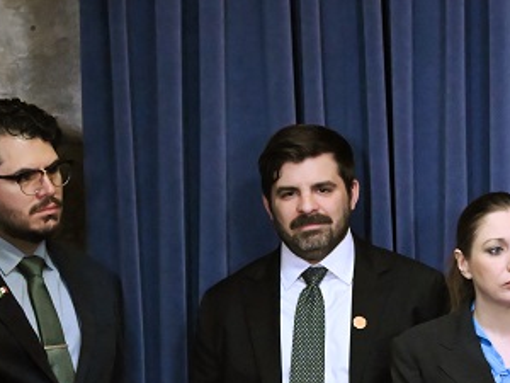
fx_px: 3963
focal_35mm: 269
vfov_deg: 5.5
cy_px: 489
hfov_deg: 7.2
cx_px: 777
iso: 6400
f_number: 5
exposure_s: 1/400
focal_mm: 70
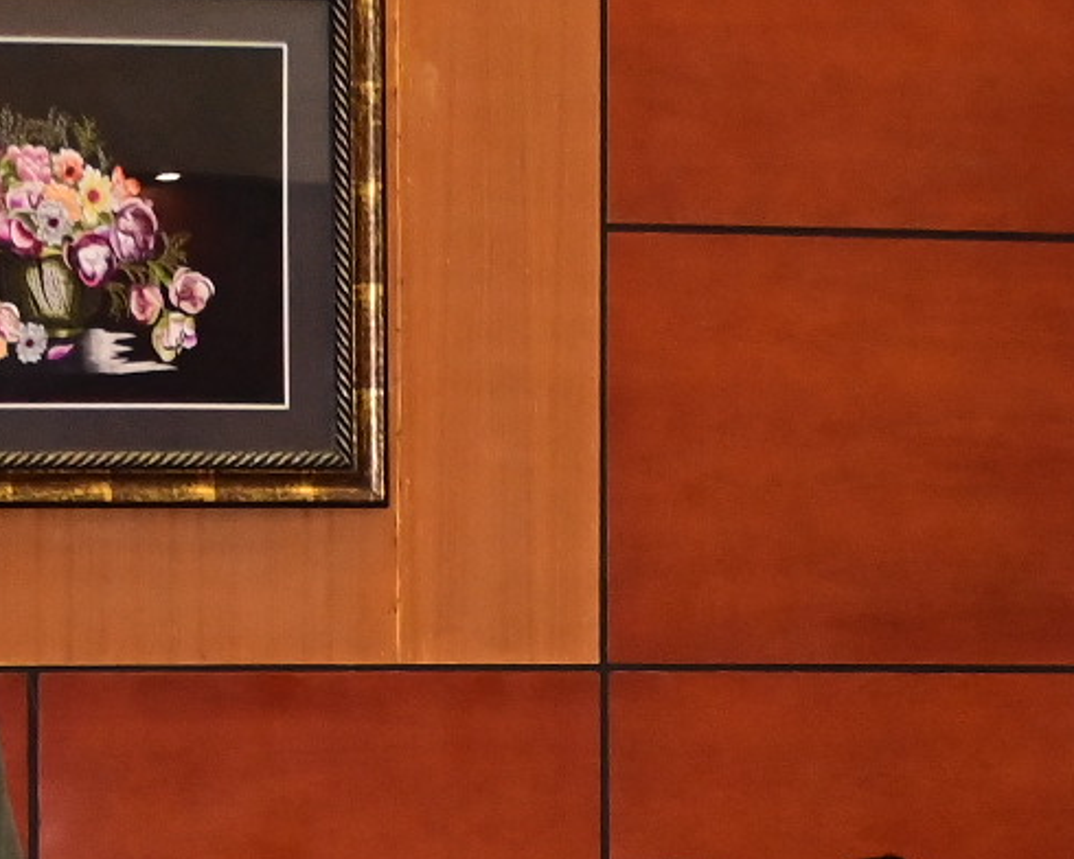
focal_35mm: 226
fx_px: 7184
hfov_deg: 8.5
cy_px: 1008
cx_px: 958
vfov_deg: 6.8
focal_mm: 40
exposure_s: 1/200
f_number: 5
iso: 2500
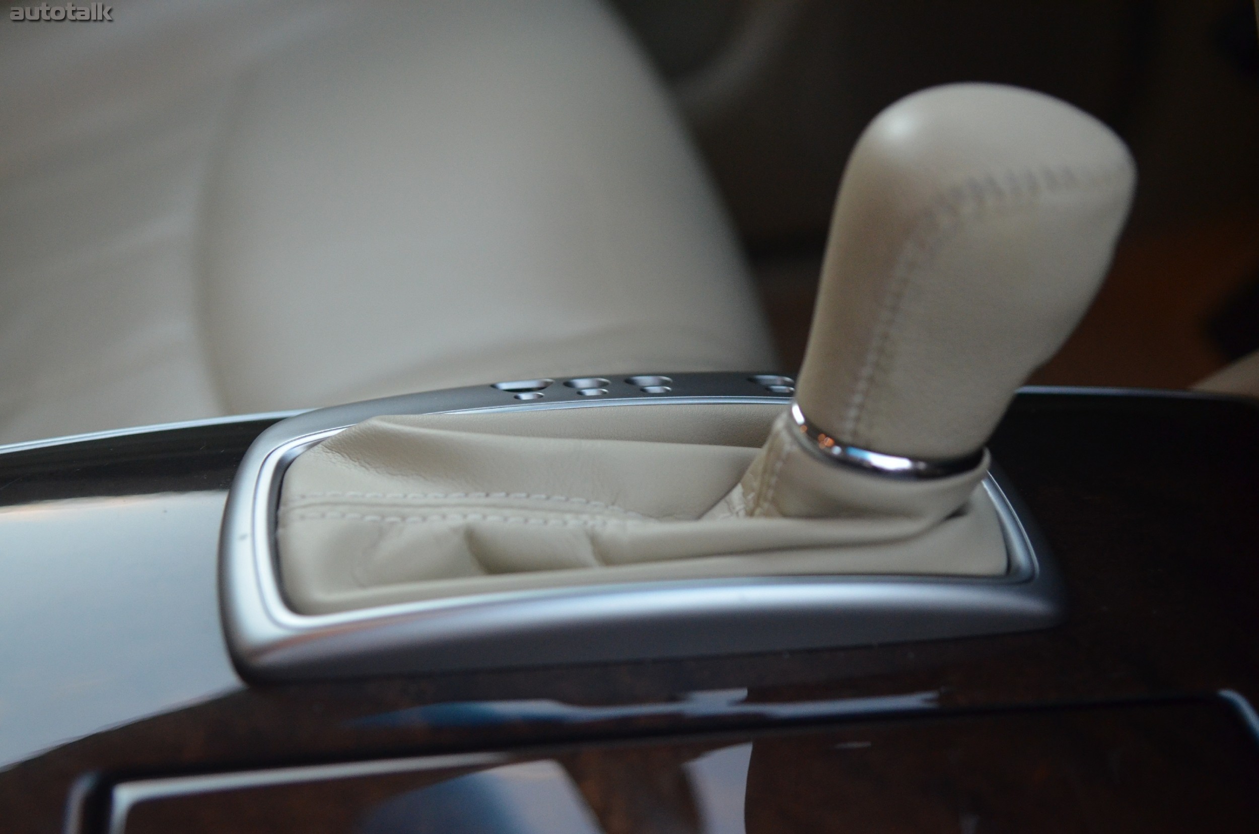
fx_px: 1780
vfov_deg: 26.4
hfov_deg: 39.0
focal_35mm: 51
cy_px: 417
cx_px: 630
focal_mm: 34
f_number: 2.8
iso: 1600
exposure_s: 1/80
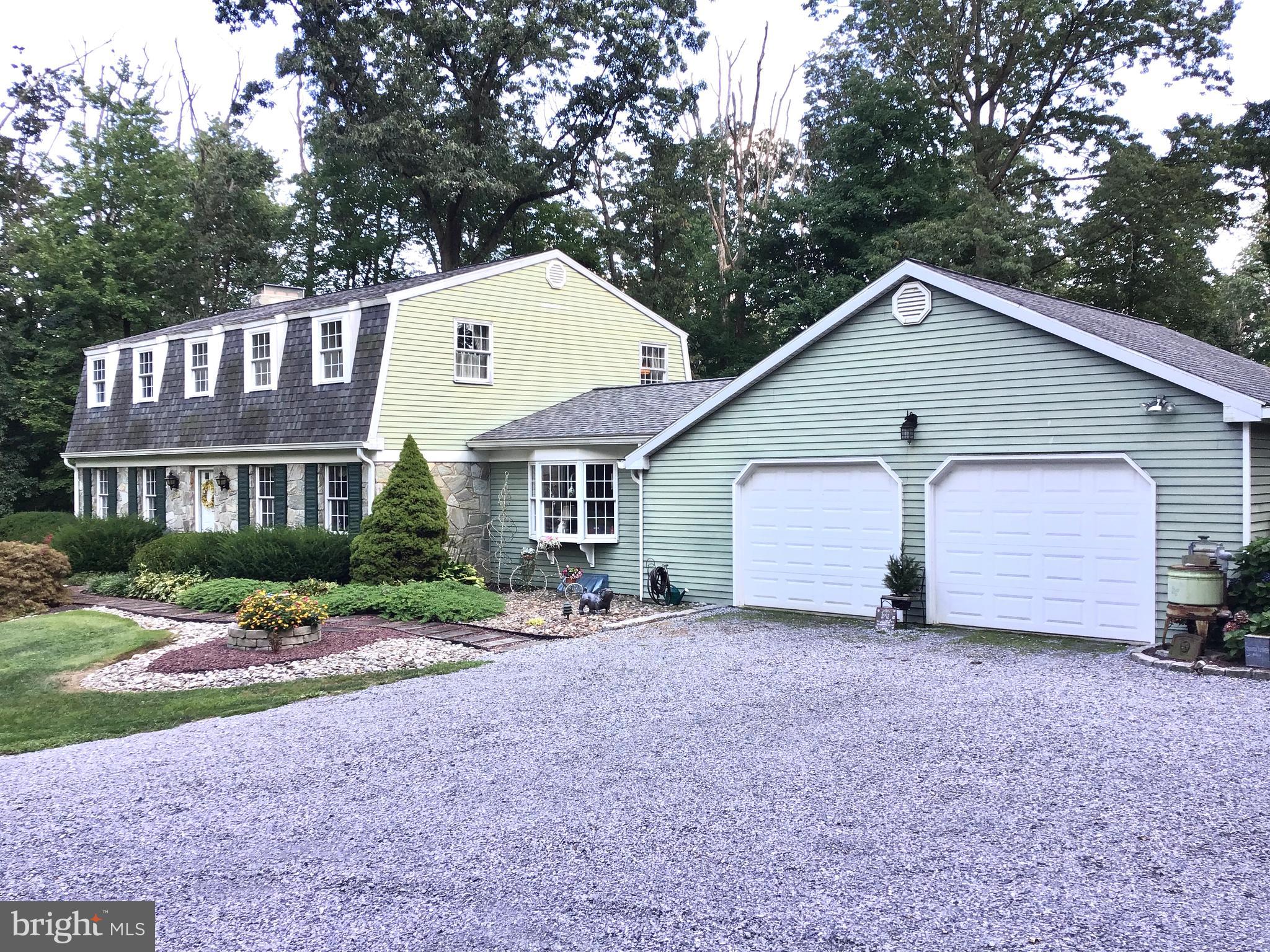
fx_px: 1137
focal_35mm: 31
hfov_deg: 58.4
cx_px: 635
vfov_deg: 45.4
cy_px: 476
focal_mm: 3.3
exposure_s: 1/120
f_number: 2.4
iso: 25
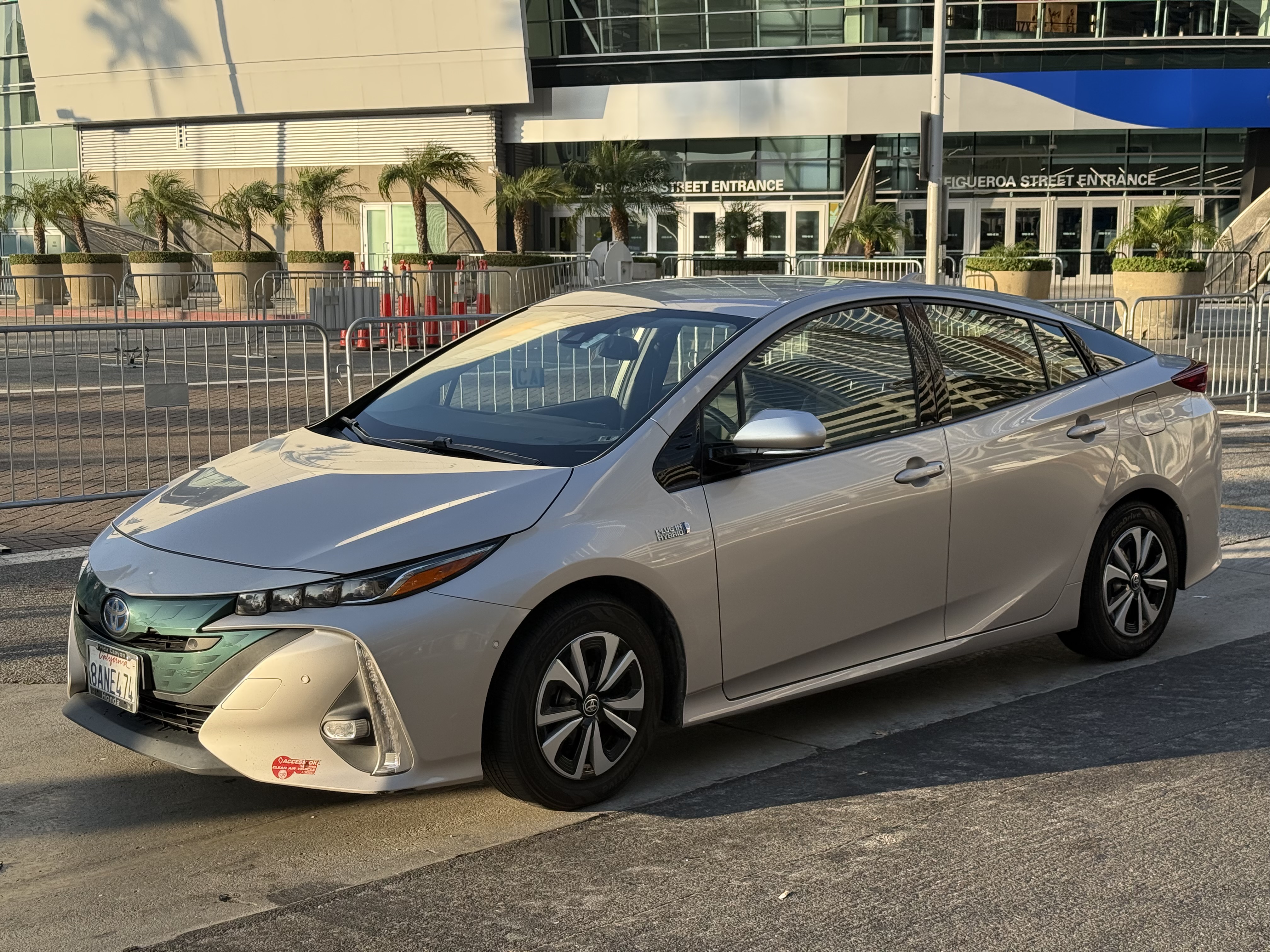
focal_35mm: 48
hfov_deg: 39.7
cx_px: 635
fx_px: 1761
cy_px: 476
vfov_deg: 30.3
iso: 64
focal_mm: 6.76
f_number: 1.78
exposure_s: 1/1353
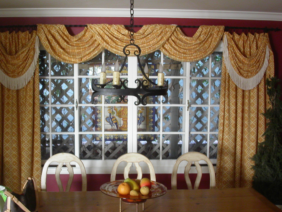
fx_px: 350
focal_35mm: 43
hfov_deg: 43.8
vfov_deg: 33.6
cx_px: 129
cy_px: 107
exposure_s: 1/15
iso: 200
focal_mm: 7.8
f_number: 2.8
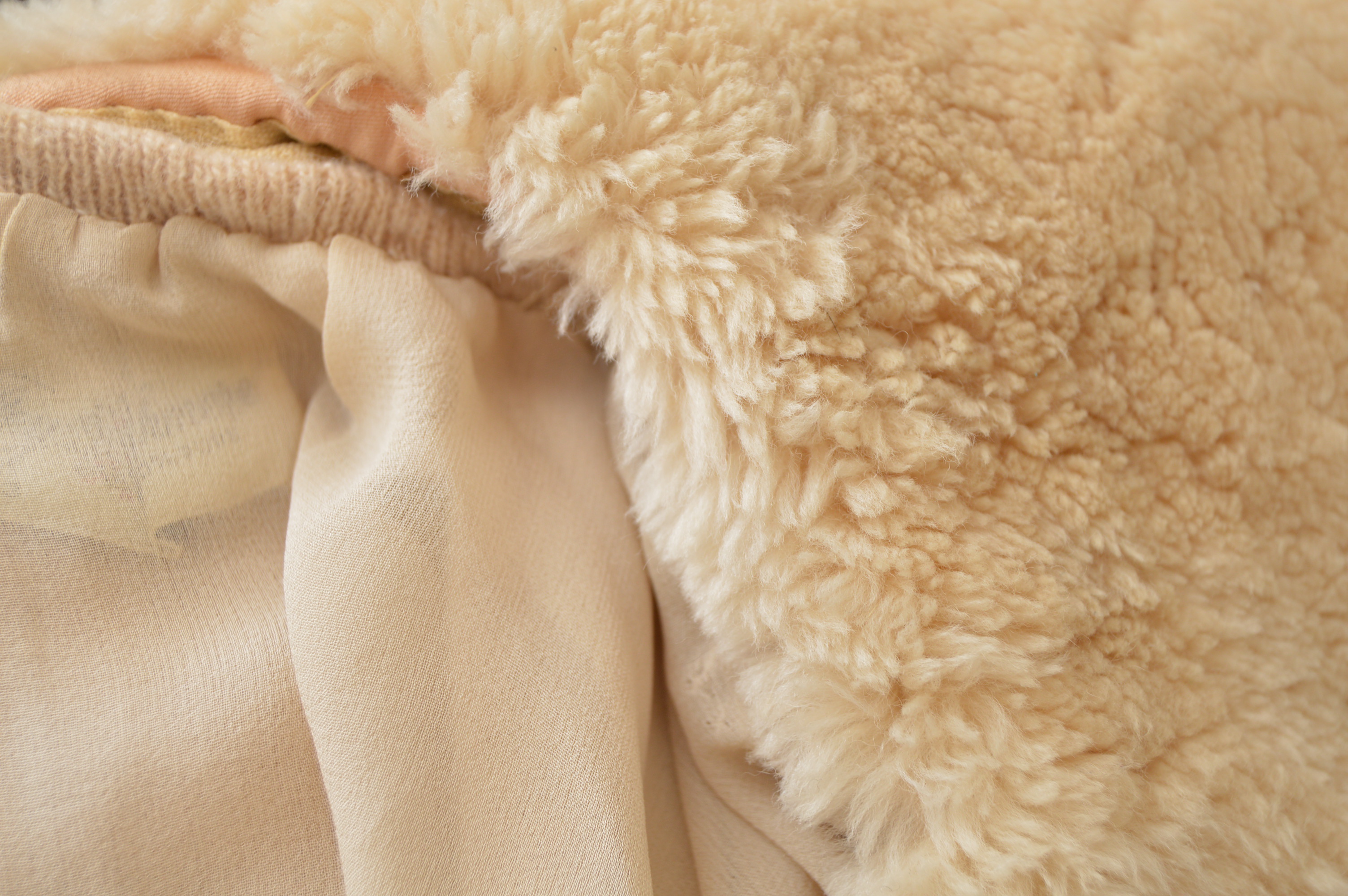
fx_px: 2132
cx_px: 674
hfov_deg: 35.1
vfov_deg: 23.7
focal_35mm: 57
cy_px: 448
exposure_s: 1/100
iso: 200
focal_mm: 38
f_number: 5
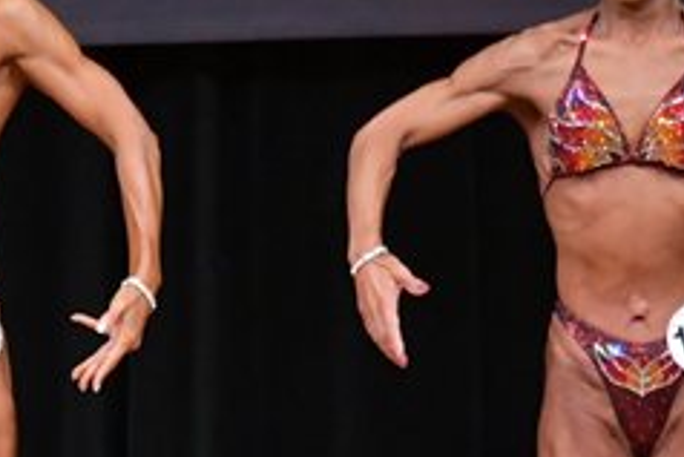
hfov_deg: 2.2
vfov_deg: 1.5
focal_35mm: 927
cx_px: 16
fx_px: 17623
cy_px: 417
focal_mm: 190
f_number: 5.6
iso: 5000
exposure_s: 1/400
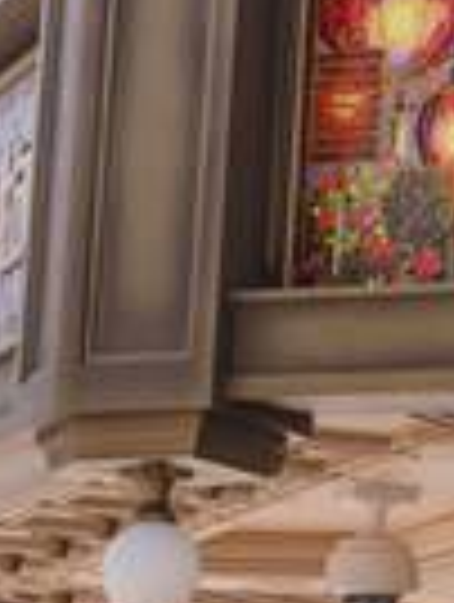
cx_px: 966
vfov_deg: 8.3
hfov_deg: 6.1
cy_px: -25
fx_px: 4149
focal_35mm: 238
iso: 250
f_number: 5.6
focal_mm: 52
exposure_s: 1/500
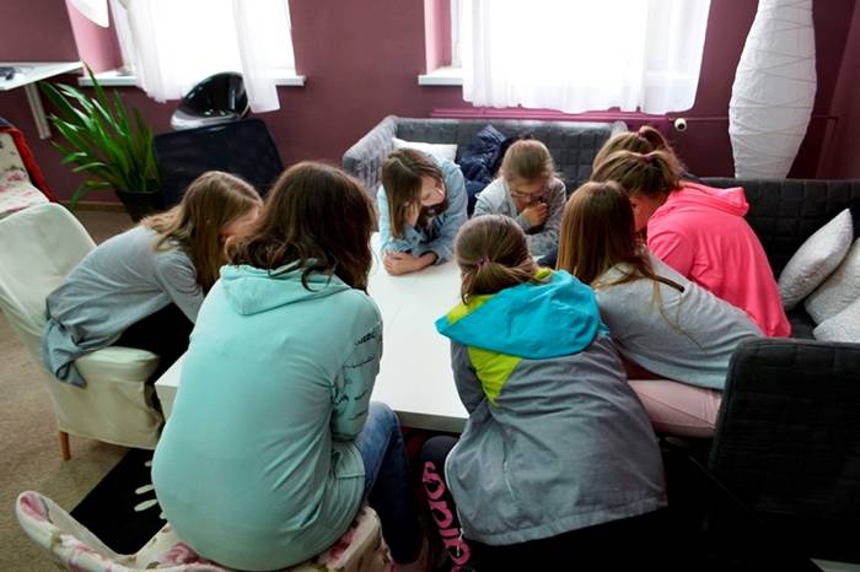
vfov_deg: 47.9
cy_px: 286
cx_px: 430
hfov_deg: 67.4
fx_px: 645
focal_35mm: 27
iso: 400
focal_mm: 18
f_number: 3.5
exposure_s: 1/60
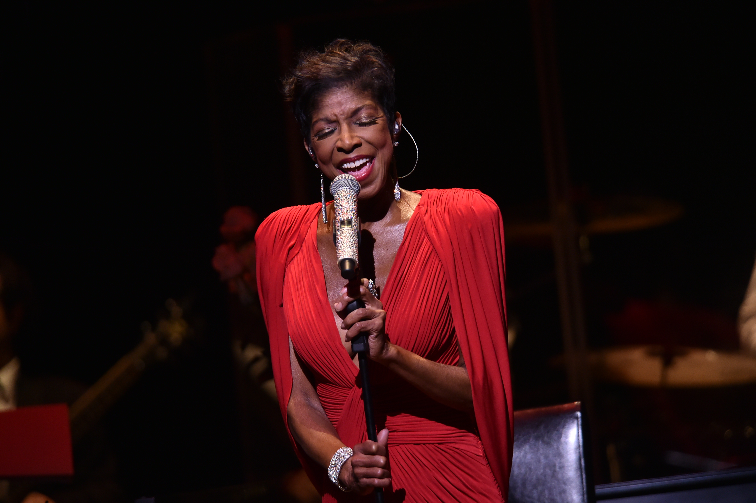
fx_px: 12586
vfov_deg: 2.3
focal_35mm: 600
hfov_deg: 3.4
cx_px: 378
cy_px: 252
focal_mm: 600
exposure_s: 1/250
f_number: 5.6
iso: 2500
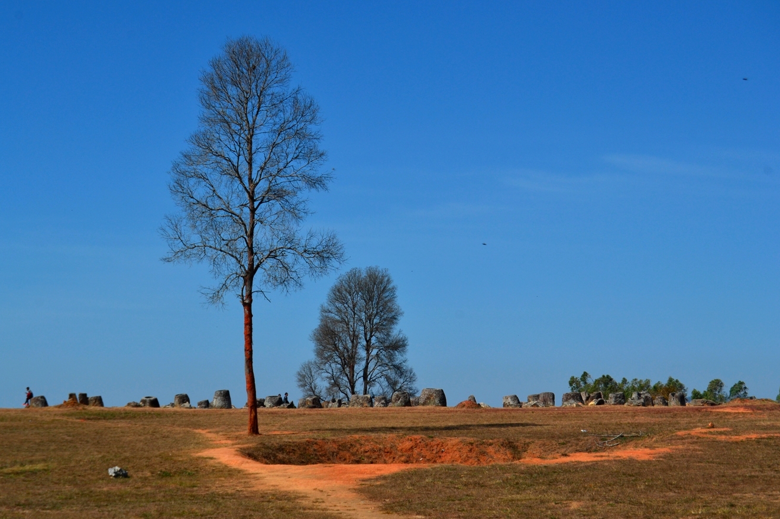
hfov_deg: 25.7
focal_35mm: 79
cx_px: 389
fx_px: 1711
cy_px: 257
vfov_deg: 17.3
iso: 250
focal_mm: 52
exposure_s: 1/500
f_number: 11
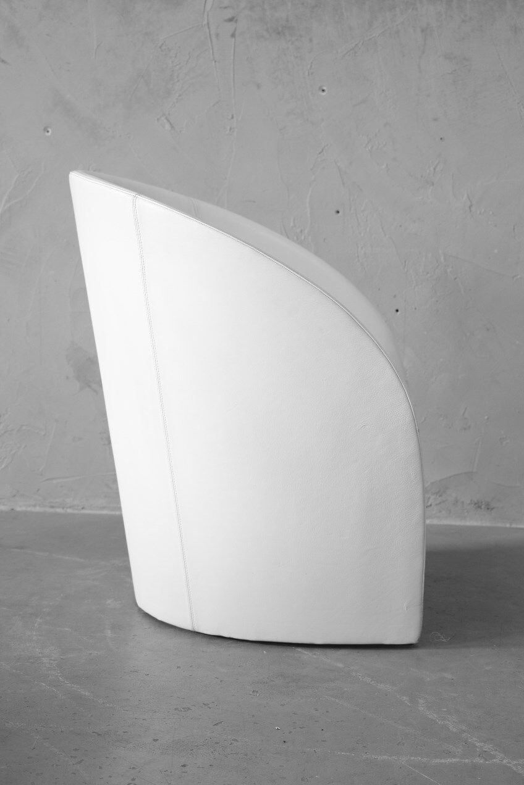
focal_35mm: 56
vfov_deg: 35.6
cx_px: 262
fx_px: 1223
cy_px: 392
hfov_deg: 24.2
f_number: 4
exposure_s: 1/56
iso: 640
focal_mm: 37.6
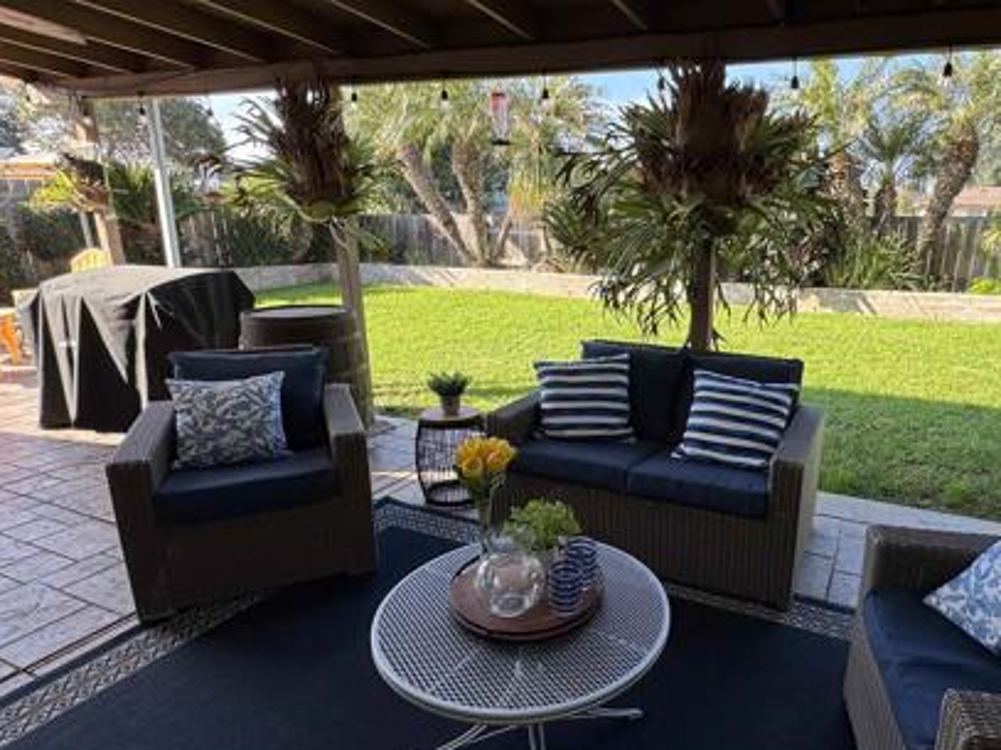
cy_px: 391
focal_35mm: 22
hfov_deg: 74.6
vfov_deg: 61.0
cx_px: 647
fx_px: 636
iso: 40
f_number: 2.2
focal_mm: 2.22
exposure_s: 1/218
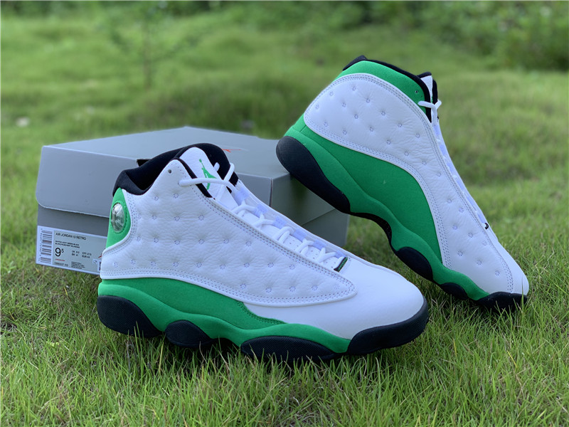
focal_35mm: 52
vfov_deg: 28.0
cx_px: 284
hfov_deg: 36.8
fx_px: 855
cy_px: 214
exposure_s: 1/403
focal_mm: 6
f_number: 2.4
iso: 16
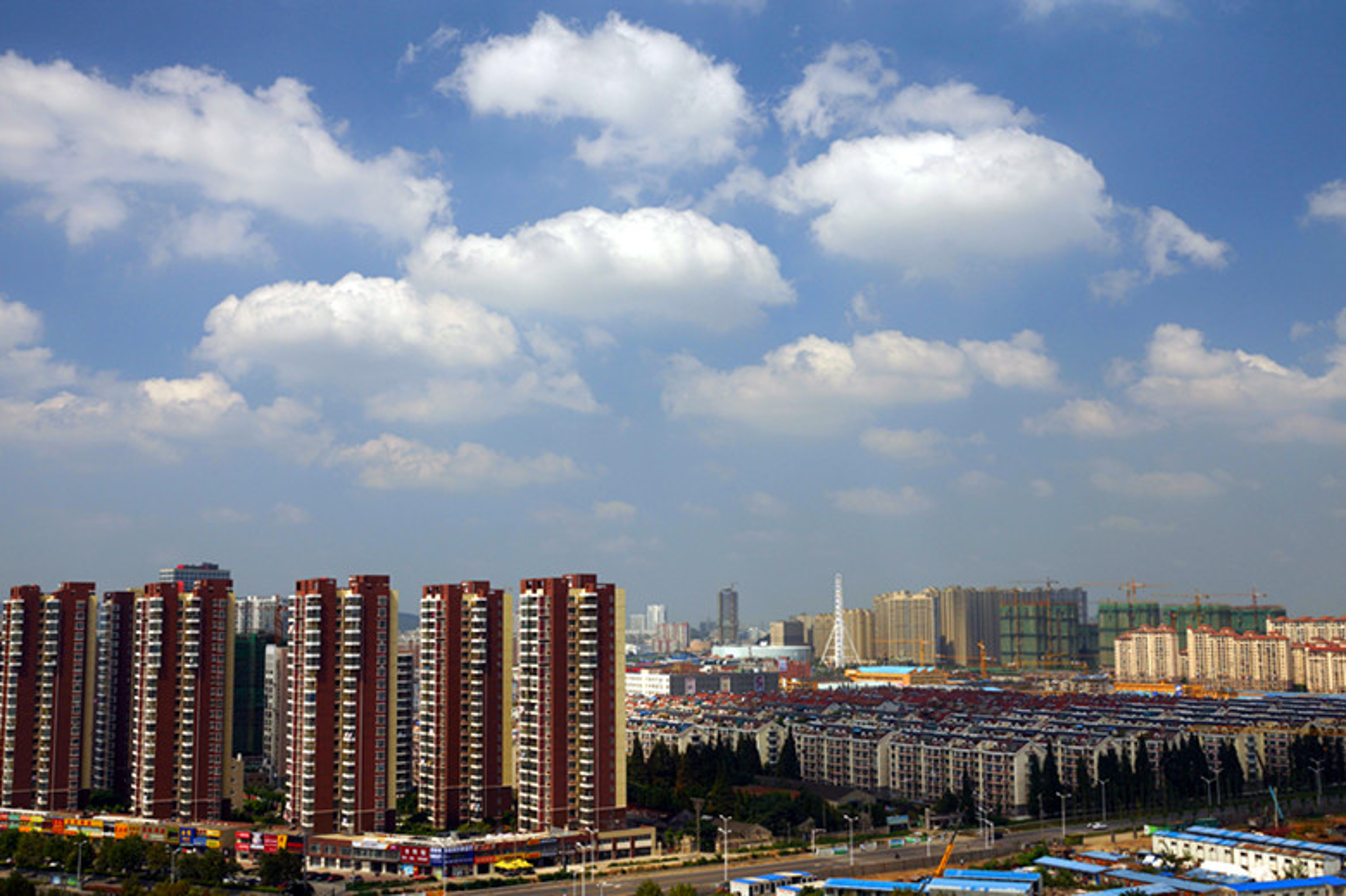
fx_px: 1345
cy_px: 448
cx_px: 673
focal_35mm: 36
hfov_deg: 53.2
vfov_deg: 36.8
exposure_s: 1/320
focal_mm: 24
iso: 100
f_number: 8
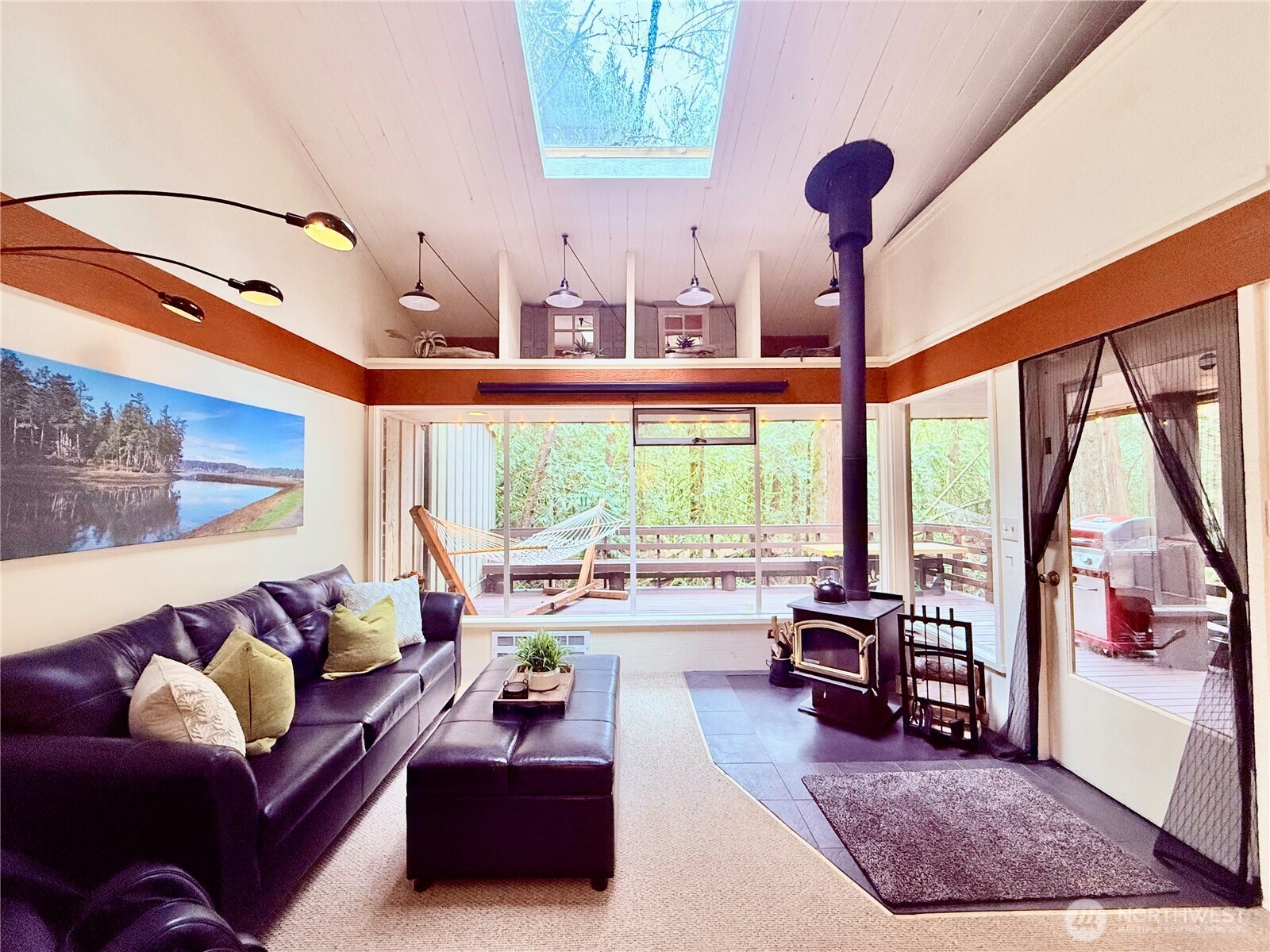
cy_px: 476
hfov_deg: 102.1
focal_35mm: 14
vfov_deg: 85.7
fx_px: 514
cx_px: 635
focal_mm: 2.22
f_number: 2.2
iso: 320
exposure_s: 1/120
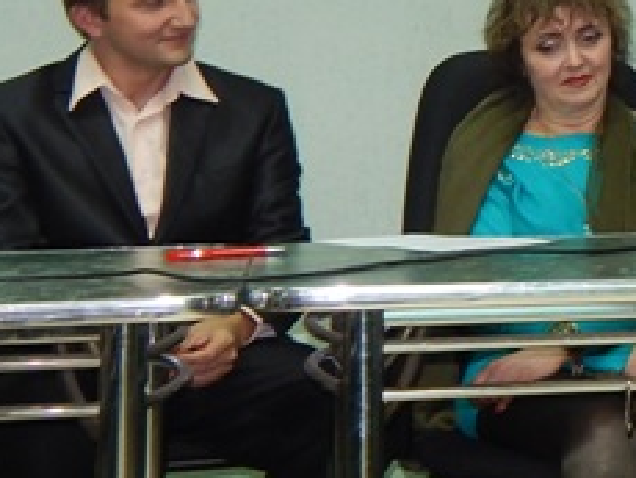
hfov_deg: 13.7
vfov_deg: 11.1
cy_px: -33
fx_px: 2428
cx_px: 1045
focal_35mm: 132
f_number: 3.4
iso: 200
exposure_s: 1/30
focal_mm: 6.8
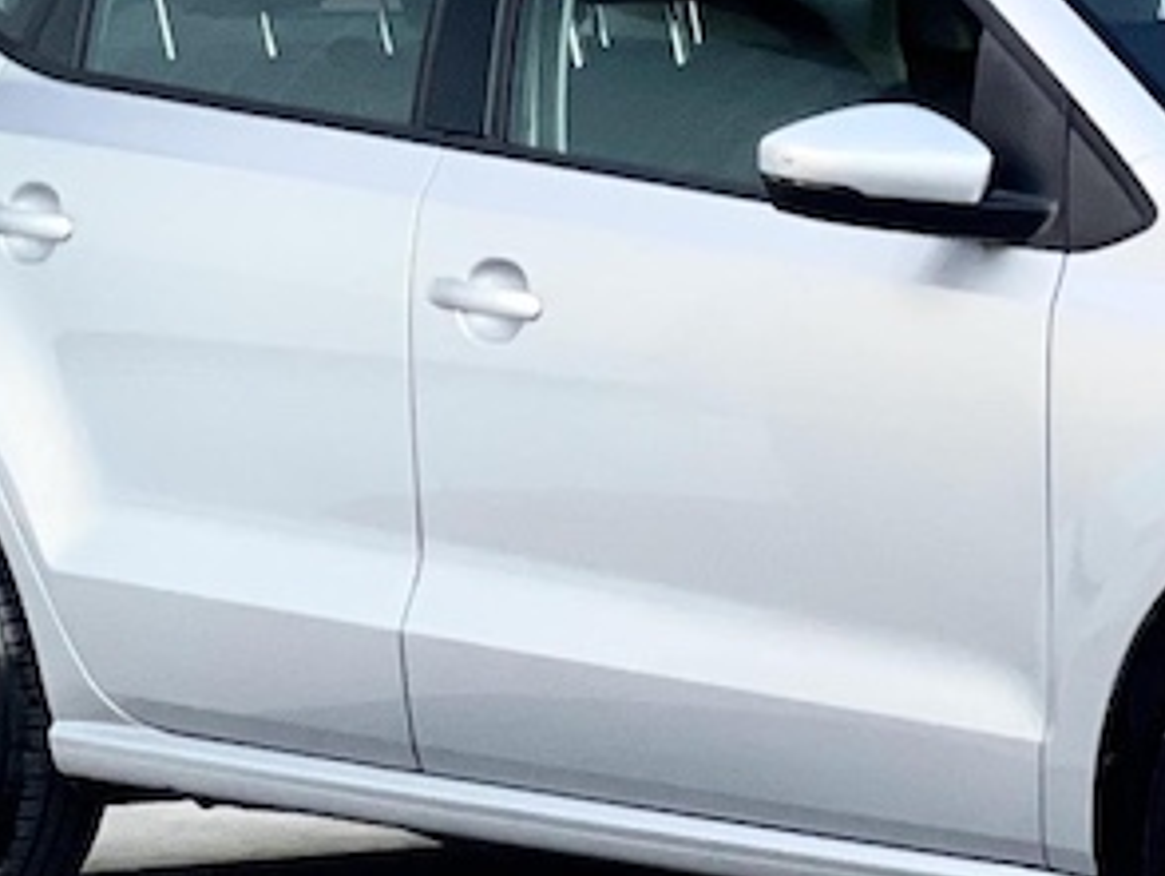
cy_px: 529
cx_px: 1385
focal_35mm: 271
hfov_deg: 7.2
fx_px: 9128
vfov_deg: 5.5
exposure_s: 1/121
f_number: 2.2
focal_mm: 7.5
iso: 100
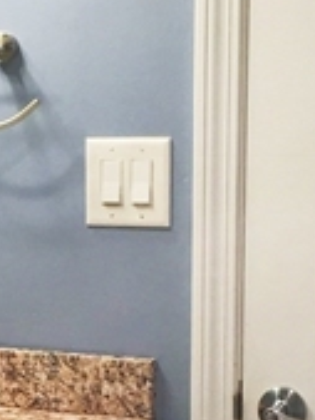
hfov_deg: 11.0
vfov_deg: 14.8
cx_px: -84
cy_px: 363
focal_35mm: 132
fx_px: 1600
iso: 25
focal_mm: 4.15
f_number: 2.2
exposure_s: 1/30
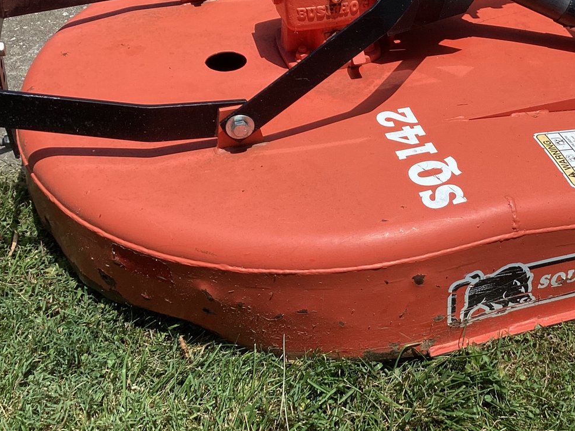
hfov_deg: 39.2
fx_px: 797
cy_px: 147
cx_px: 386
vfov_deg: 30.1
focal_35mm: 48
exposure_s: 1/1538
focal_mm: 3.3
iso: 25
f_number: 2.4
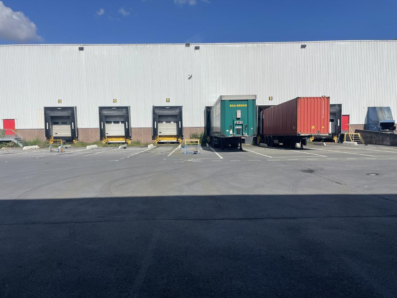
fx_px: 298
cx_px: 198
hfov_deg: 67.3
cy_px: 149
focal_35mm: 26
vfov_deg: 53.1
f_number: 1.6
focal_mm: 4.2
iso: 32
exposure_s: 1/7813
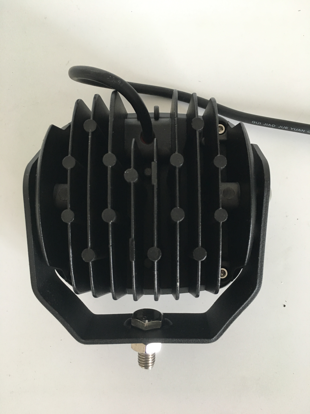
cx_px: 155
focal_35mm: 29
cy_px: 207
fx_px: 346
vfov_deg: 61.7
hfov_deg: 48.2
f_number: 2.2
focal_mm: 4.15
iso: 160
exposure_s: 1/33
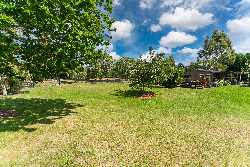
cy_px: 84
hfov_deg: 104.2
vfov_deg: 81.2
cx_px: 125
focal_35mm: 14
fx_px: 97
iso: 640
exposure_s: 1/1600
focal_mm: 14
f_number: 9
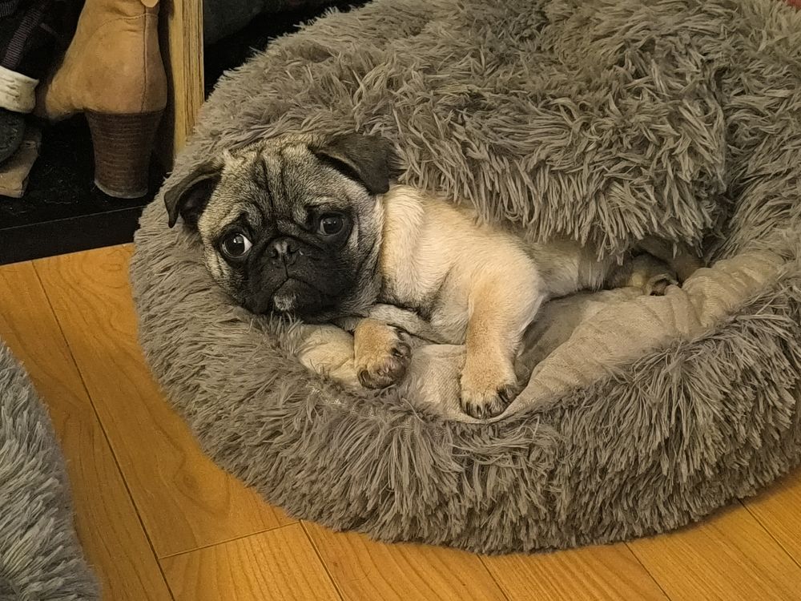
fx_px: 1388
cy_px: 300
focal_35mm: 60
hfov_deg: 32.2
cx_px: 400
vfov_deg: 24.4
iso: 10000
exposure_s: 1/16.7
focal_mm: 6.14
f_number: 1.65
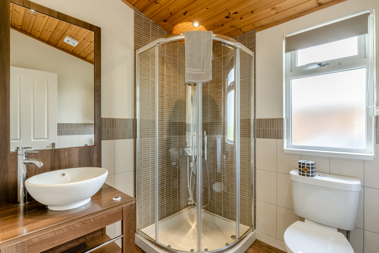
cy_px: 126
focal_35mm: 16
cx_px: 190
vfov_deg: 72.1
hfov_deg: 95.0
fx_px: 174
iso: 100
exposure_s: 1/4
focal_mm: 16.5
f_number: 11
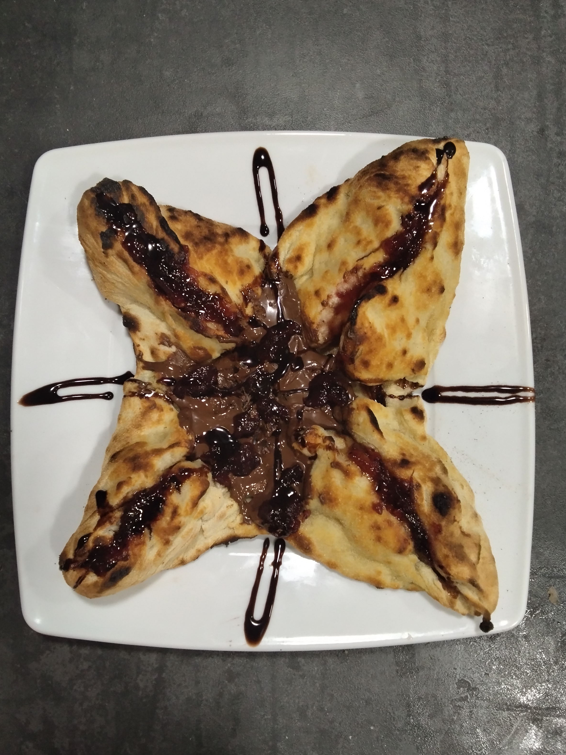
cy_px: 390
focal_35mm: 27
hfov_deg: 51.3
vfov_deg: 65.3
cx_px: 278
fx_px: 589
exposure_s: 1/50
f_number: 2
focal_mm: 2.78
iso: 179
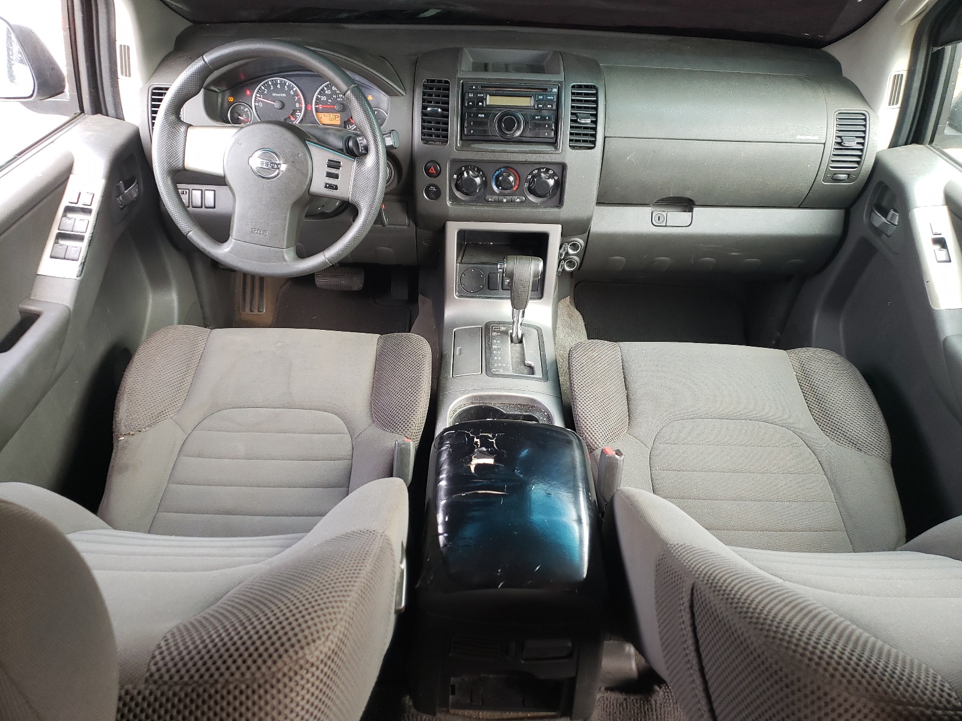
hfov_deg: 67.3
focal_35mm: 26
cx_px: 481
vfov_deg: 53.1
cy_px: 360
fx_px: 723
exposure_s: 1/60.2
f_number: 1.5
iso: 74
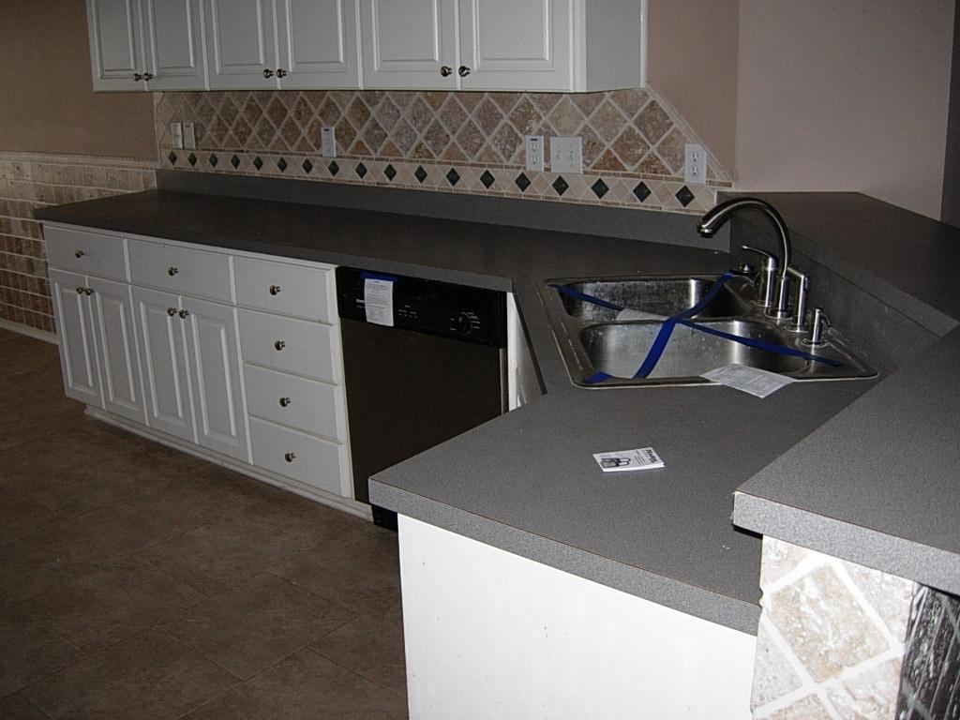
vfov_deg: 39.7
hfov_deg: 51.4
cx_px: 480
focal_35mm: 36
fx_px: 998
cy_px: 360
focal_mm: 7.5
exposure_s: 1/104
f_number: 2.7
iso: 115
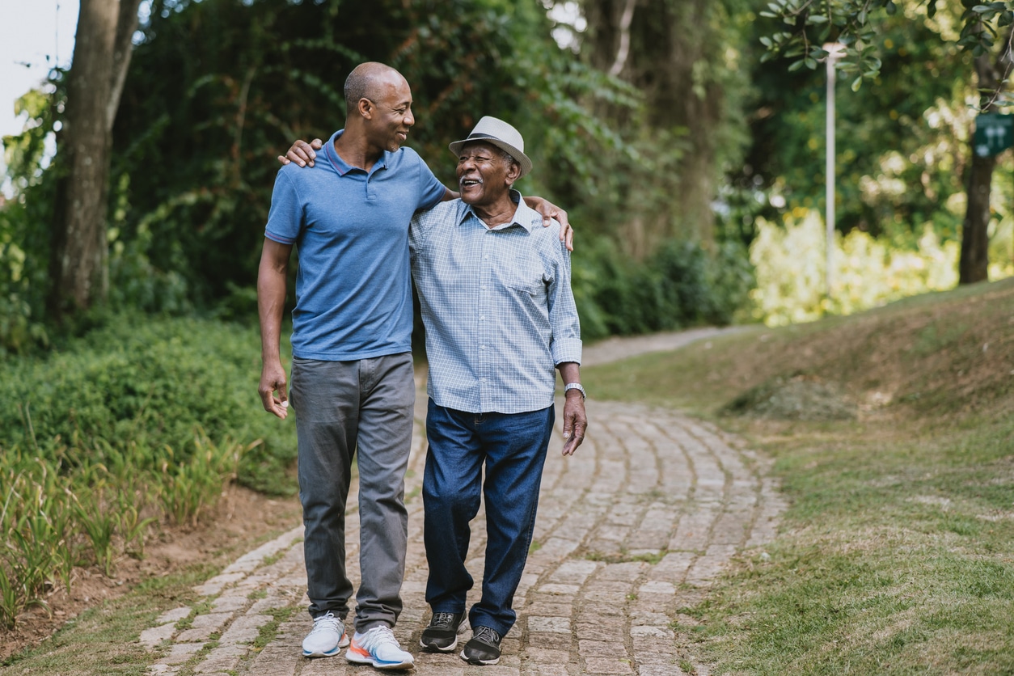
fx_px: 2394
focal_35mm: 85
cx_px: 507
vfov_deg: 16.1
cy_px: 338
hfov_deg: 23.9
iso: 200
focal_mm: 85
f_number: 2.2
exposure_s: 1/320
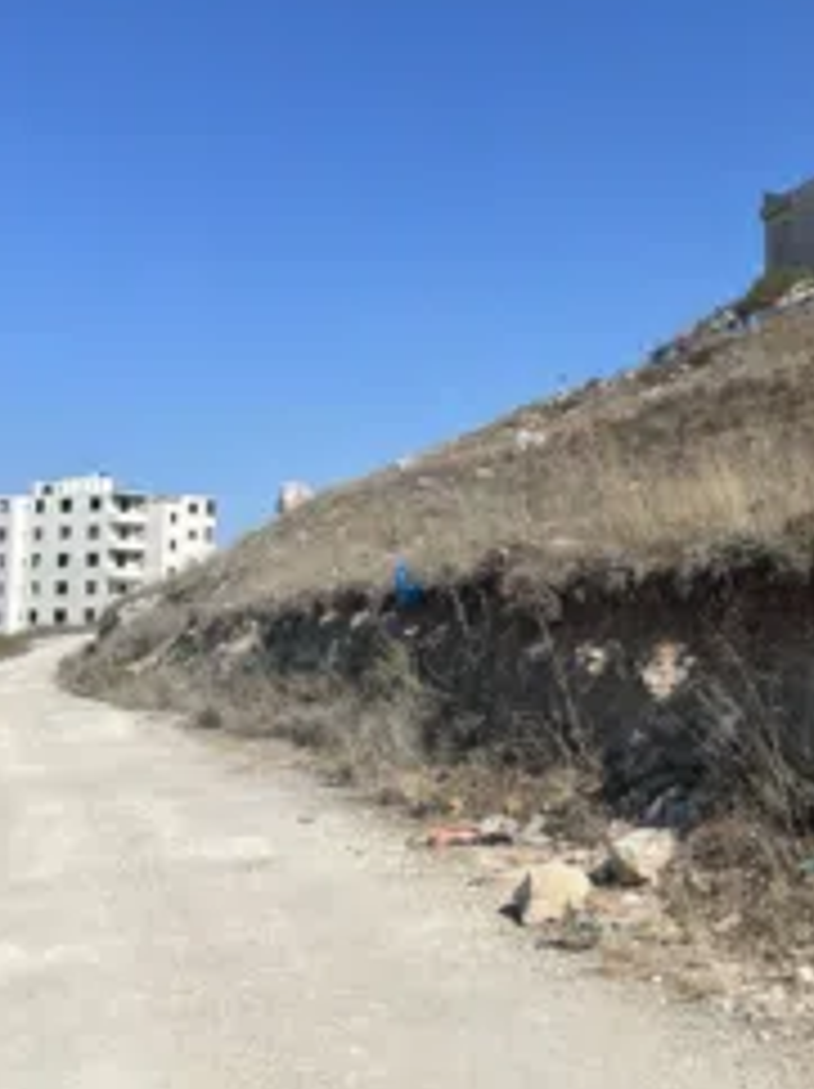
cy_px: 405
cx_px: 666
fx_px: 1351
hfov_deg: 32.5
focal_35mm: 43
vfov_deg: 43.5
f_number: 1.5
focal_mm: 5.7
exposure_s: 1/5076
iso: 50
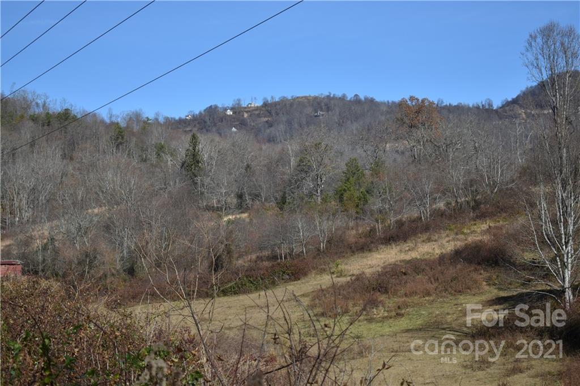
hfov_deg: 24.6
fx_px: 1329
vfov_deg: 16.5
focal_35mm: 82
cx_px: 290
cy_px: 193
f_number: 5.6
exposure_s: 1/2000
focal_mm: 55
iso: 400
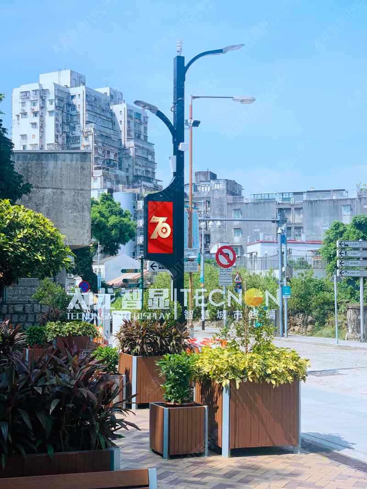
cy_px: 244
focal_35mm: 52
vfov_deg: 36.8
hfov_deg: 28.0
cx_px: 184
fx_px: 735
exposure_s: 1/1089
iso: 16
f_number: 2.4
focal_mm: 6
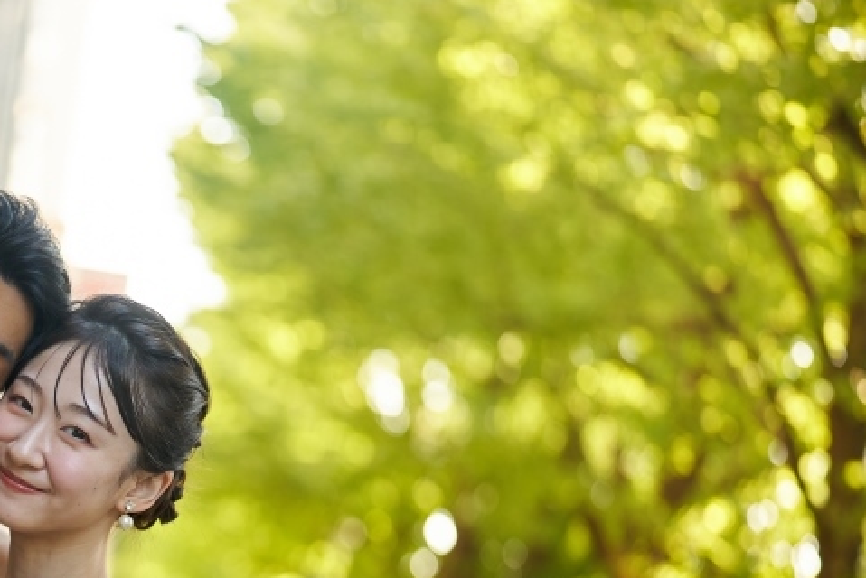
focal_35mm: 107
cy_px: 587
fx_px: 2575
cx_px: 27
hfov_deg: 18.6
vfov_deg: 12.7
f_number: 1.4
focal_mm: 50
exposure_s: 1/400
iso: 100
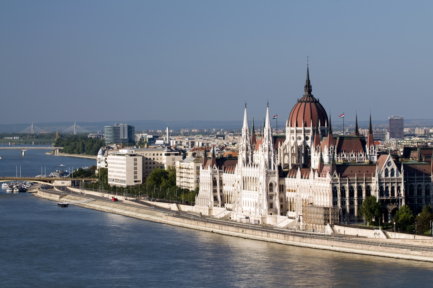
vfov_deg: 8.9
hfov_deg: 13.4
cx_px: 216
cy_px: 144
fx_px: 1838
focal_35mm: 153
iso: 100
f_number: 6.3
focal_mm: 102
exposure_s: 1/160
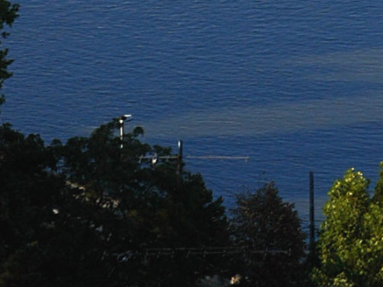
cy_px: -662
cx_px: 628
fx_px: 4914
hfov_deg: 4.4
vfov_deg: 3.3
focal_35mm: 444
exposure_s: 1/125
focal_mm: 56
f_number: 9
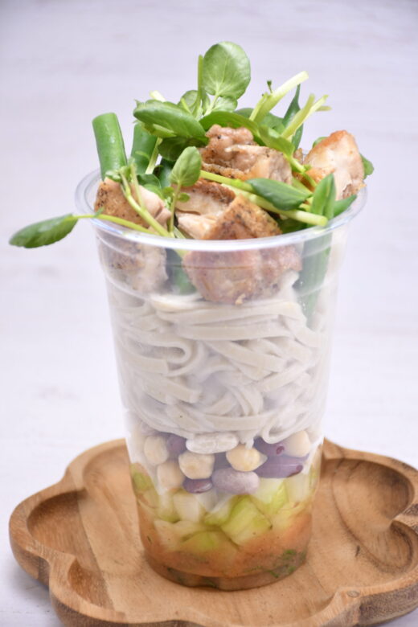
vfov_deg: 14.4
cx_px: 209
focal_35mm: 142
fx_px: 2473
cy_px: 314
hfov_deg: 9.7
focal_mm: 95
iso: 160
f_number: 5.3
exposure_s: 1/25
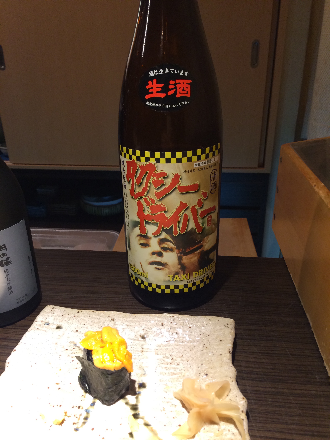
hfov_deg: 48.2
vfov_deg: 61.7
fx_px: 369
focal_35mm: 29
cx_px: 165
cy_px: 220
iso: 100
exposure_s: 1/30
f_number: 2.2
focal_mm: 4.15
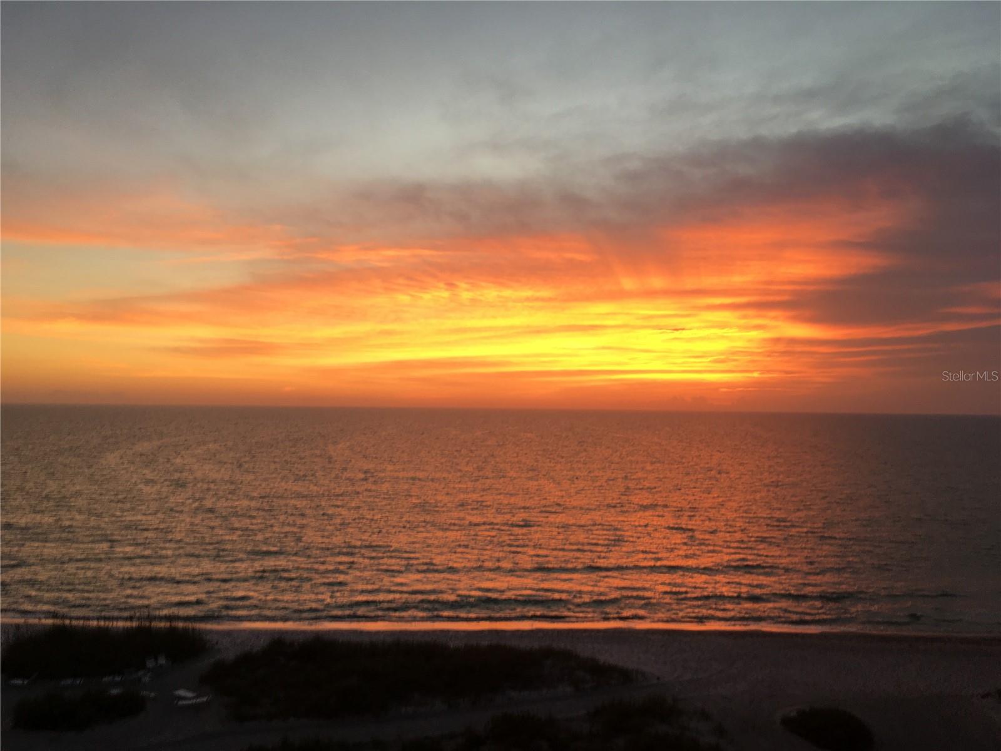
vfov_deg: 48.2
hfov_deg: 61.7
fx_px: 839
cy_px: 376
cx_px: 500
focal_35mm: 29
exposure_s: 1/40
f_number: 2.2
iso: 32
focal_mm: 4.15
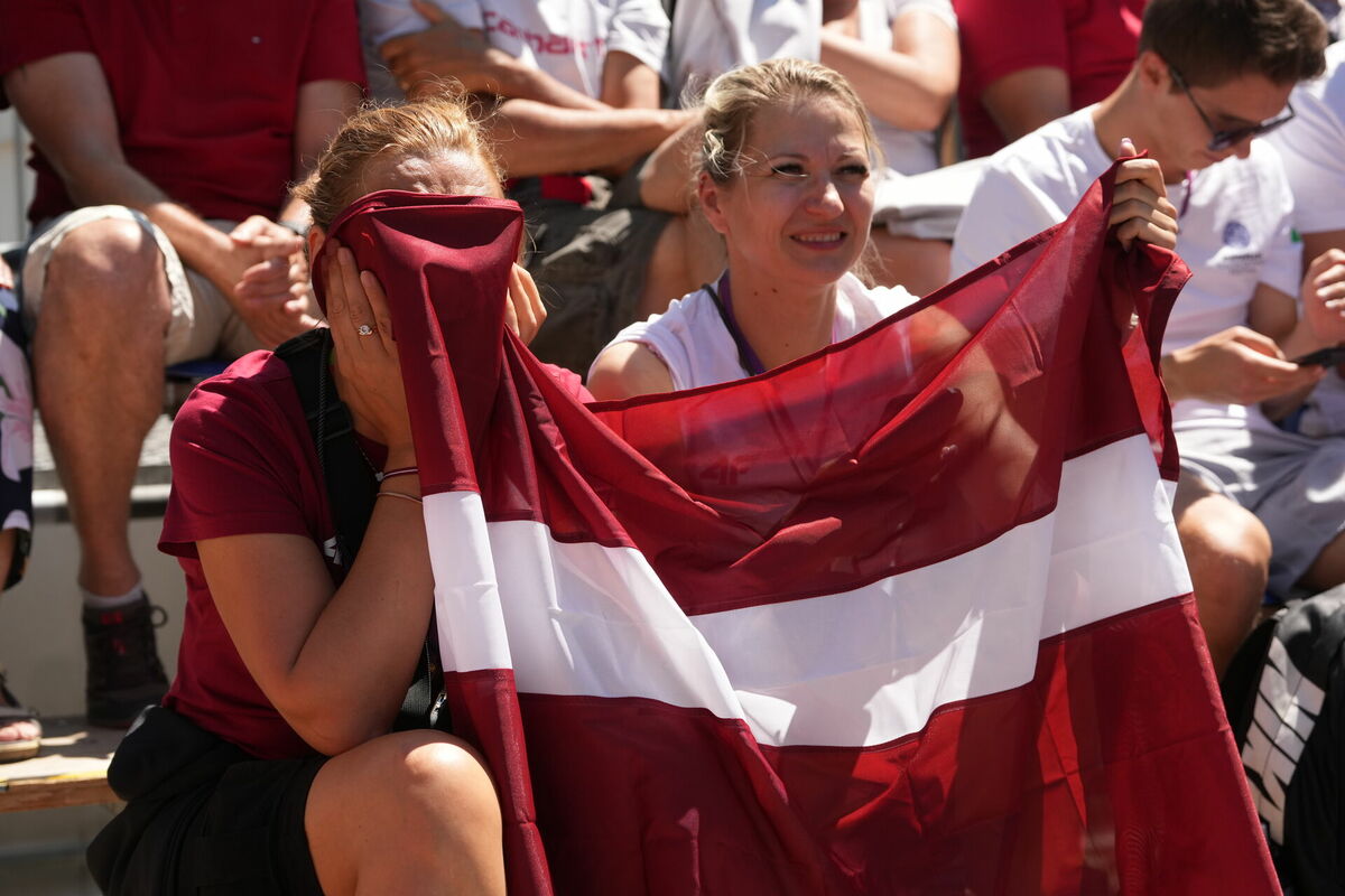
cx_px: 672
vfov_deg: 19.5
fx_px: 2615
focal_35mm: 70
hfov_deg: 28.8
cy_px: 448
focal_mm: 70
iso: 640
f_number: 4.5
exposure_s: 1/3200
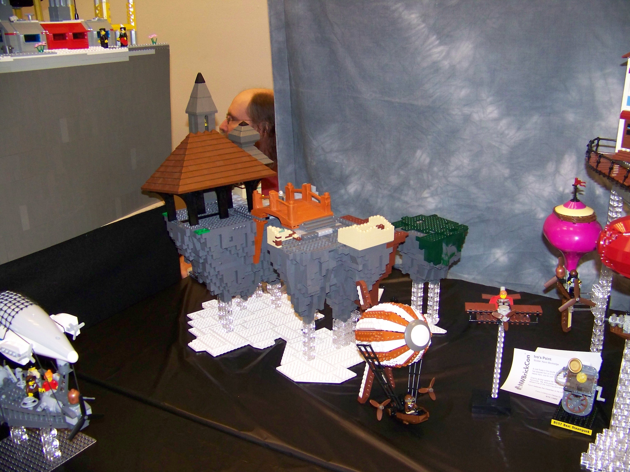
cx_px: 315
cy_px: 236
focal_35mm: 36
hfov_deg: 51.4
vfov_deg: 39.7
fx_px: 655
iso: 200
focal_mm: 5.85
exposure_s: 1/30
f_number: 2.8
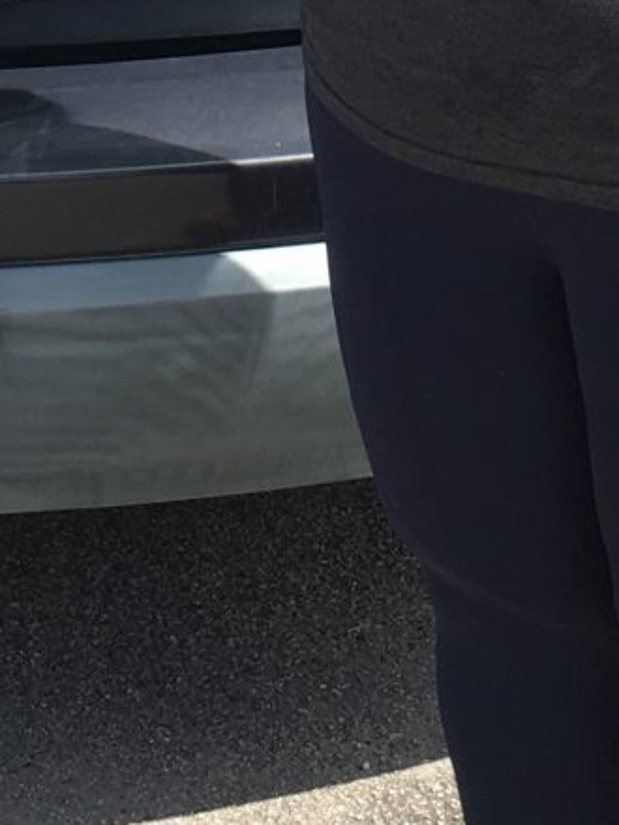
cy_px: -371
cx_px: 180
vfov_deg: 13.8
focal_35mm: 135
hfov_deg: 11.0
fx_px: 3219
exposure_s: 1/725
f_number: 2.2
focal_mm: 4.15
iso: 25
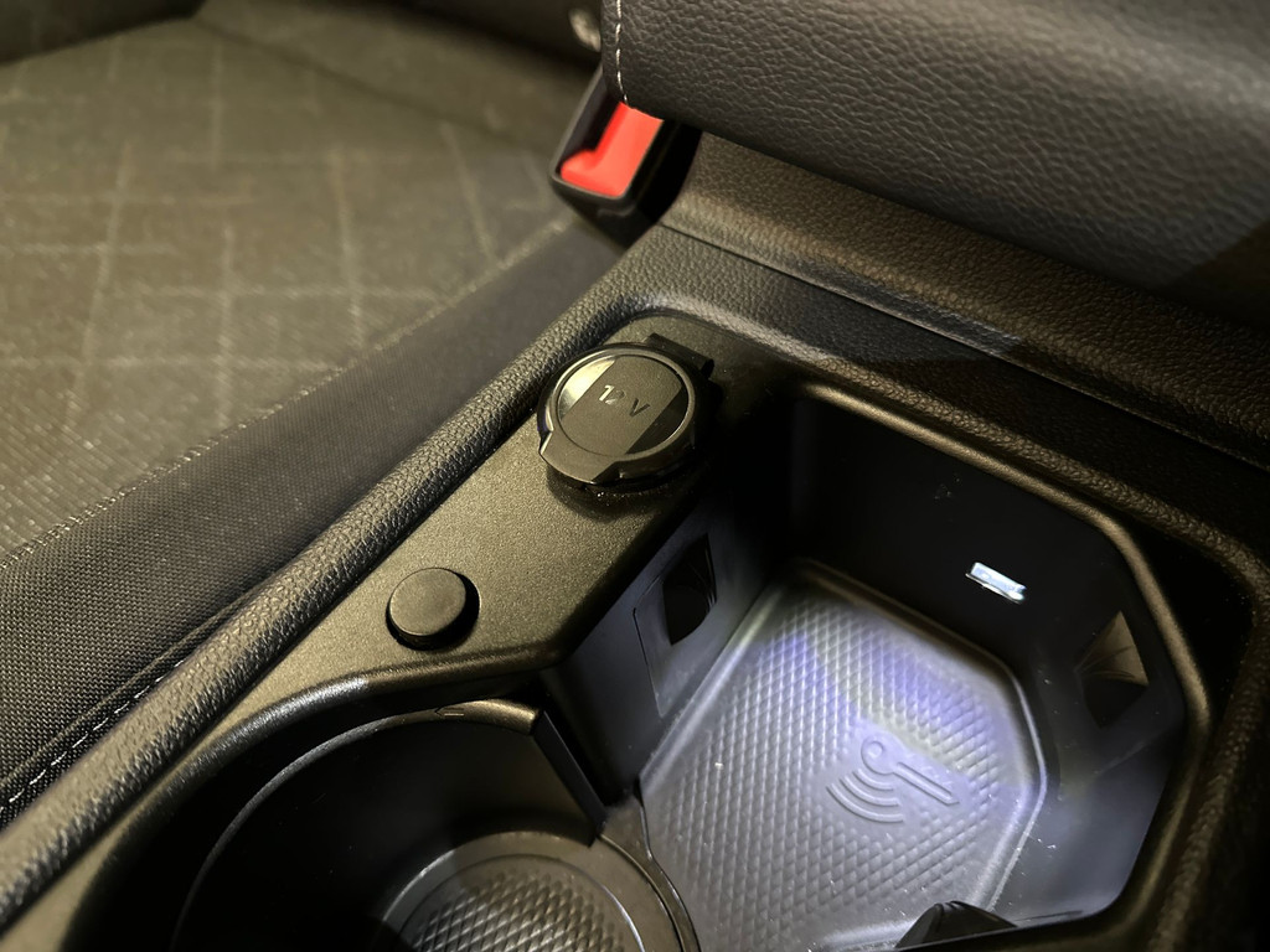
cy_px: 476
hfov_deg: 71.6
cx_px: 635
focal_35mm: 24
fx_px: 881
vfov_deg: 56.8
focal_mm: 6.86
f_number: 1.78
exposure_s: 1/16
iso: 2000
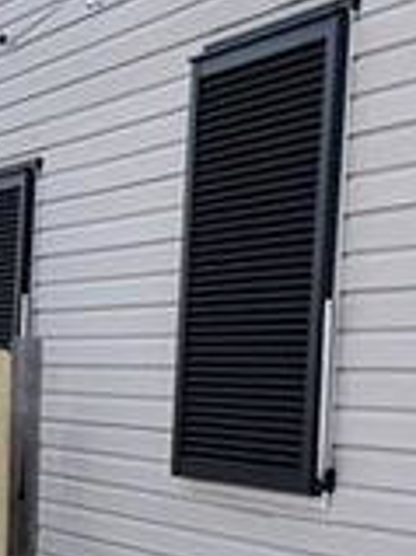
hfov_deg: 14.3
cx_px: 84
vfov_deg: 18.7
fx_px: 1653
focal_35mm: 103
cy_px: 518
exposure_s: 1/2801
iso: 80
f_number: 1.78
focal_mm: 6.76
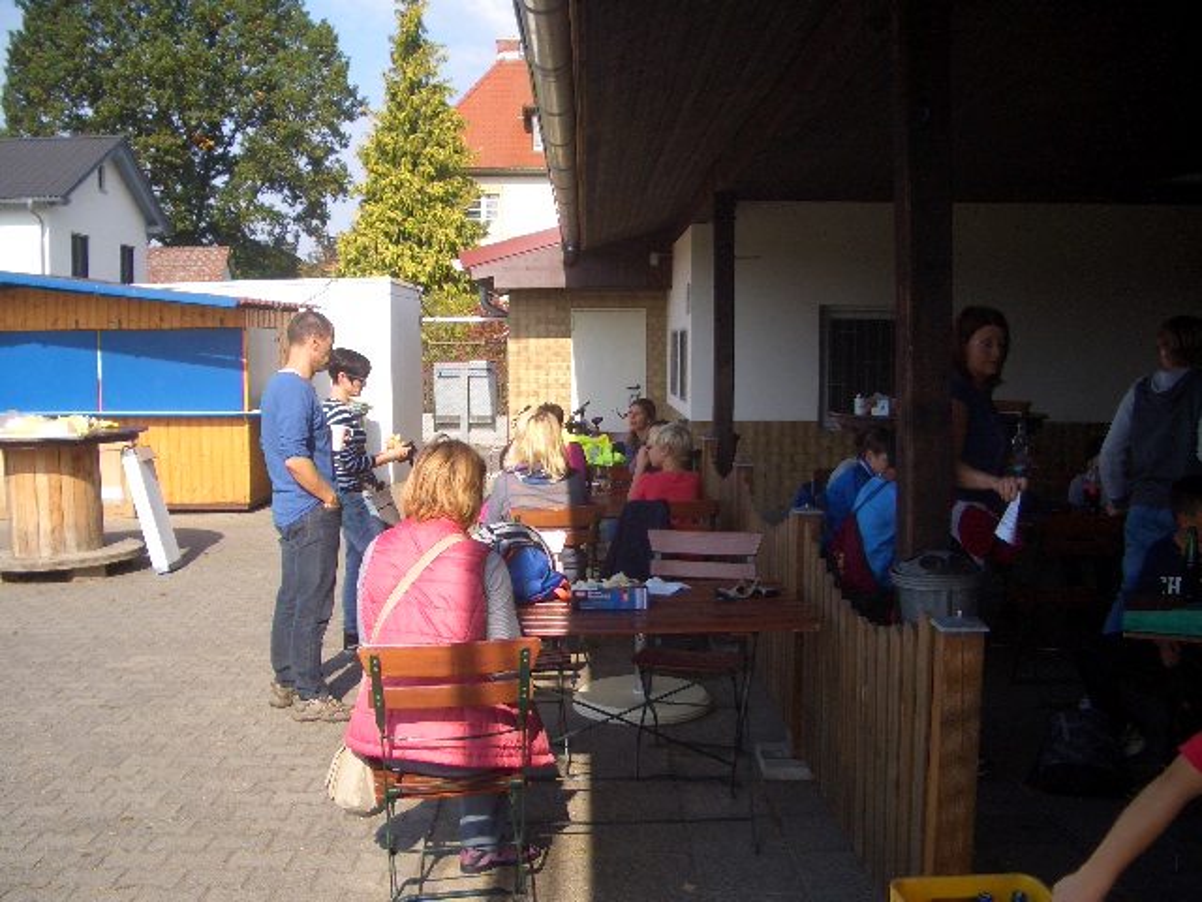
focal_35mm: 35
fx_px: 1215
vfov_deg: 40.7
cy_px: 451
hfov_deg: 52.6
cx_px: 601
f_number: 2.6
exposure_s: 1/640
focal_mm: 5.8
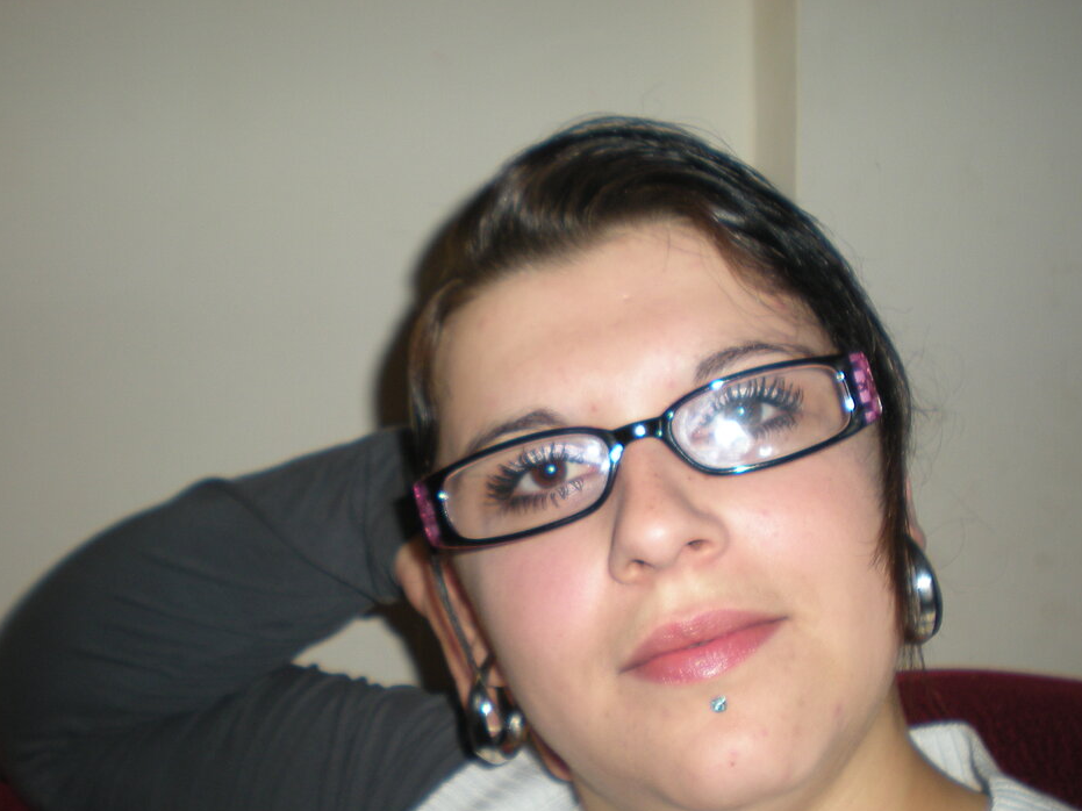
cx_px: 560
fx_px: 1531
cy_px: 483
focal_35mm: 49
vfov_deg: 29.6
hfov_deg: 38.9
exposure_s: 1/60
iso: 64
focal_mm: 6.3
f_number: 3.1
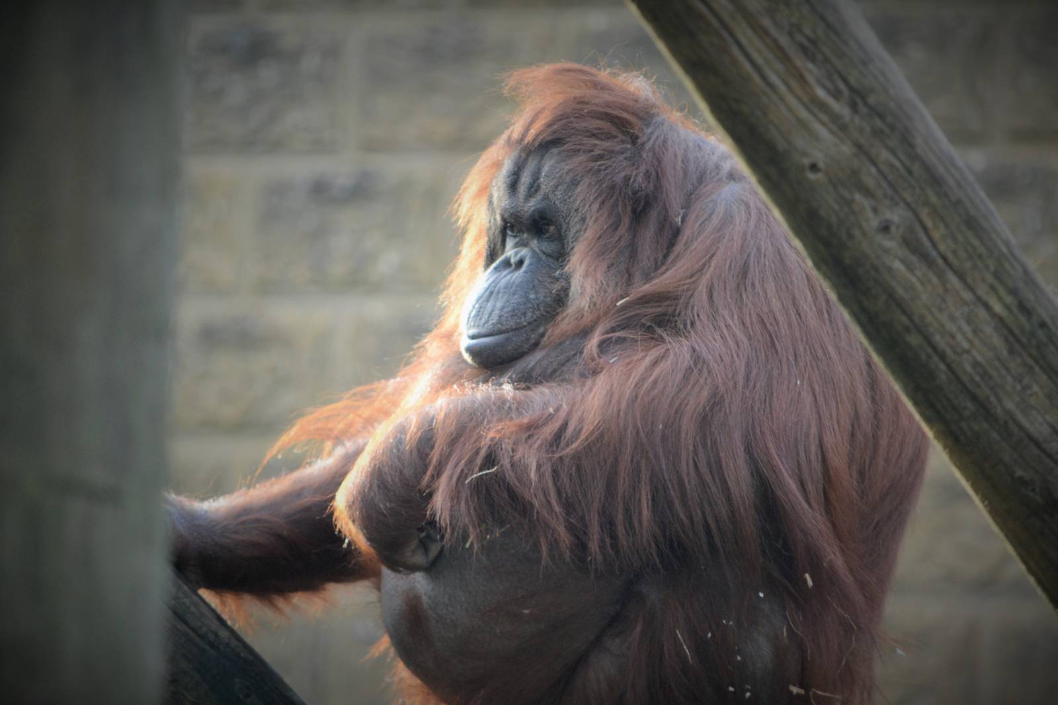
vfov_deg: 3.1
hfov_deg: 4.6
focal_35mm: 450
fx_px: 13225
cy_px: 352
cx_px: 529
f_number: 5.6
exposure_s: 1/160
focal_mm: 300
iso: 800
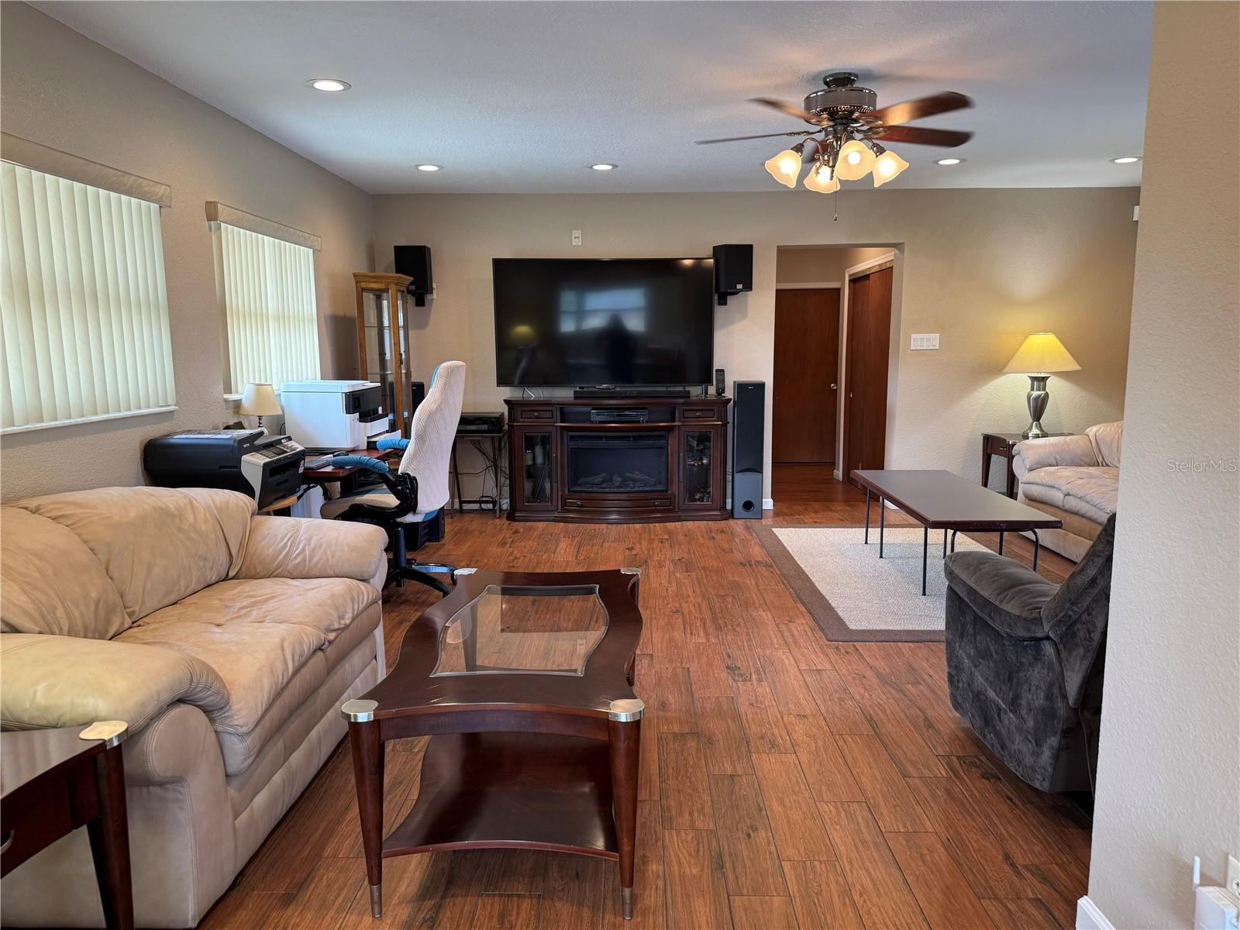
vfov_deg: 56.8
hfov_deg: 71.6
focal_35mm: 24
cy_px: 465
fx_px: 860
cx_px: 620
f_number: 1.78
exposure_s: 1/60
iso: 125
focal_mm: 6.76
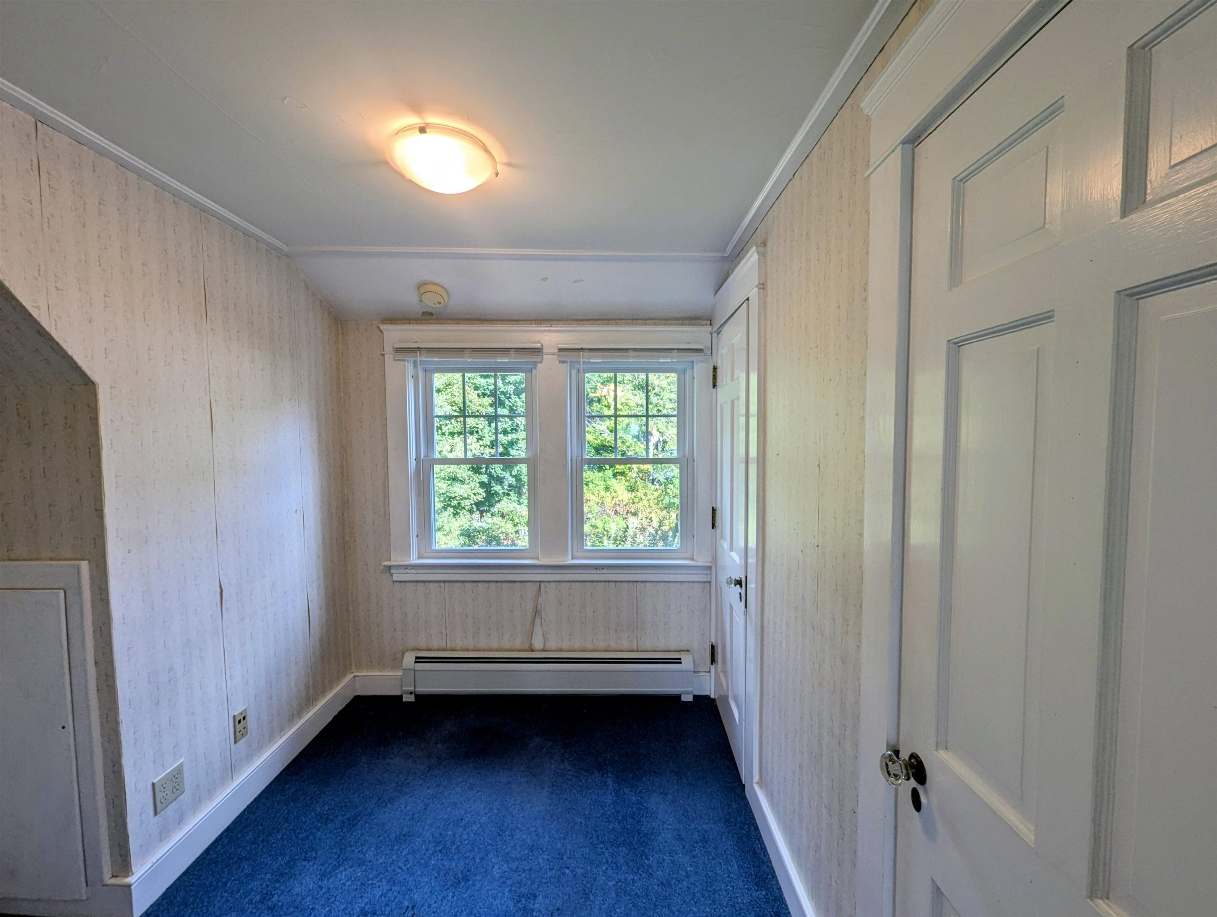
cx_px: 608
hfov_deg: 106.1
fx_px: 458
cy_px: 458
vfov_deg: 90.1
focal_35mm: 13
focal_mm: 1.95
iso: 55
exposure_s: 1/120
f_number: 2.2
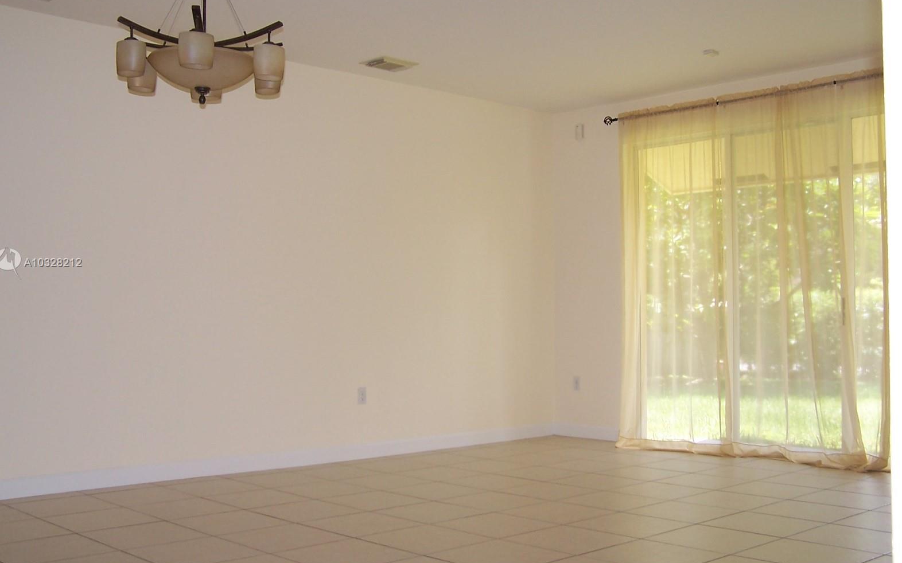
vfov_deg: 31.2
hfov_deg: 48.2
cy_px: 263
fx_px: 1008
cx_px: 450
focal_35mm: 41
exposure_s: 1/60
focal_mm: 6.3
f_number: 2.8
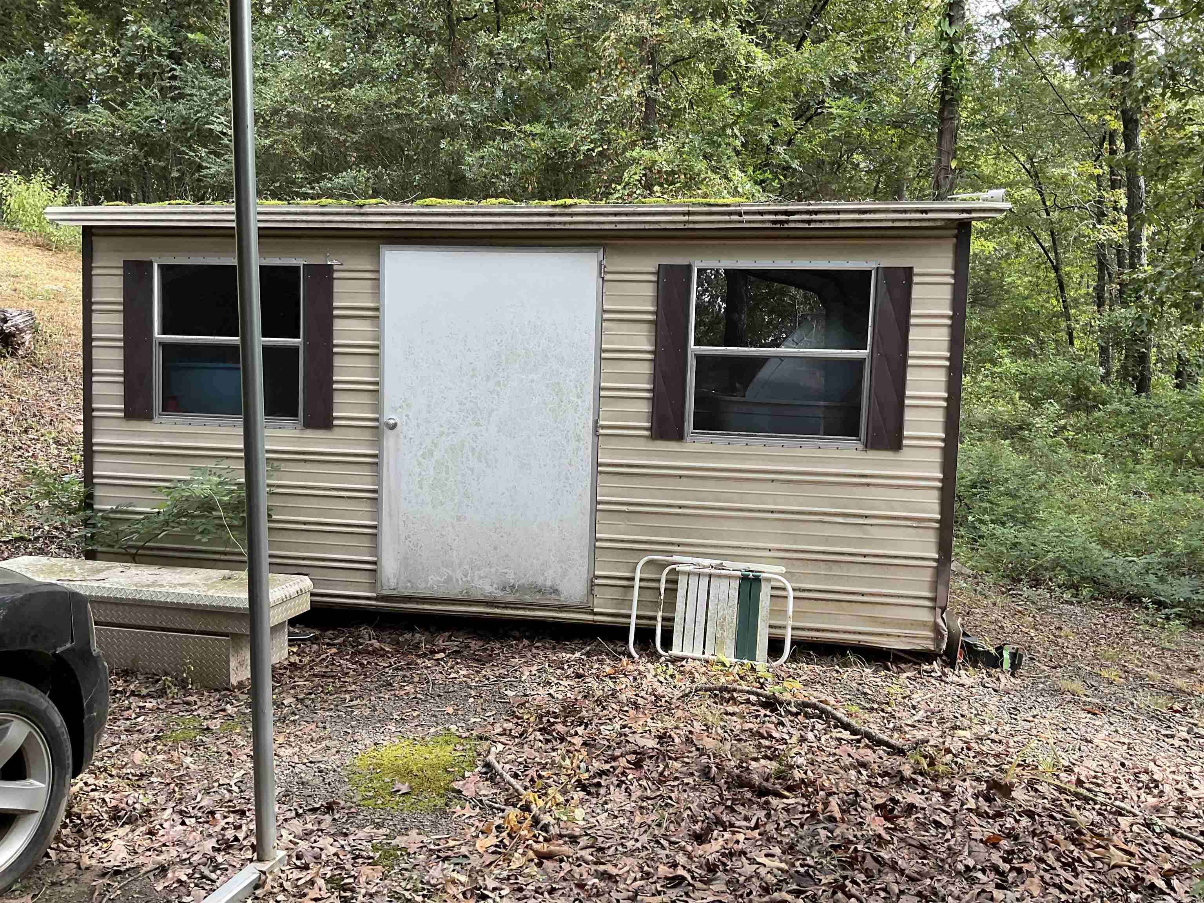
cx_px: 602
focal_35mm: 29
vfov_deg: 48.2
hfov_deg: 61.7
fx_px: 1009
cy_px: 452
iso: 25
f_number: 1.8
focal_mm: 3
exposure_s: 1/122
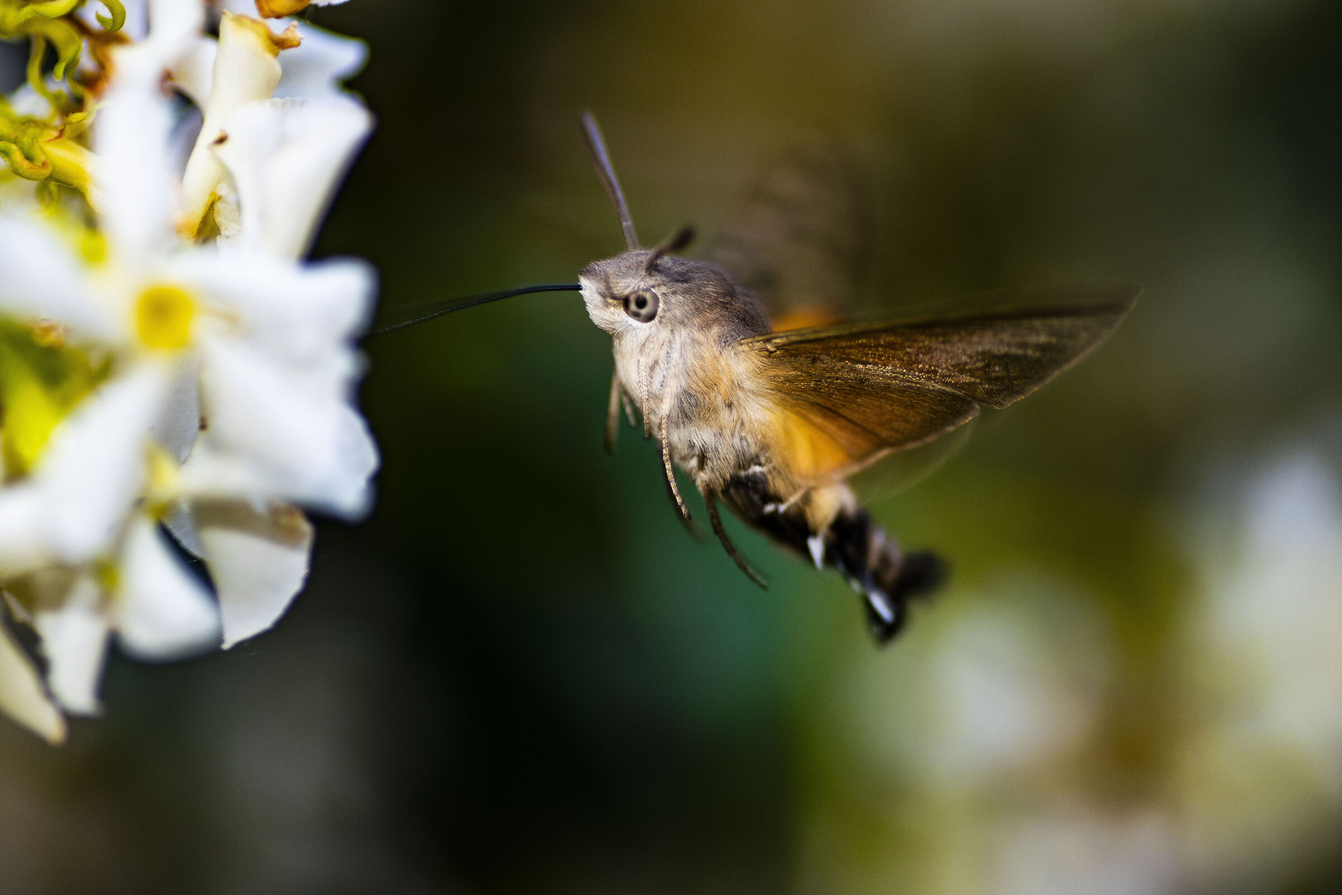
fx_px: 5032
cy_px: 448
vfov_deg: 10.2
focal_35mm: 135
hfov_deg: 15.2
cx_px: 671
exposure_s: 1/200
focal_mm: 90
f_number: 4
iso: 140
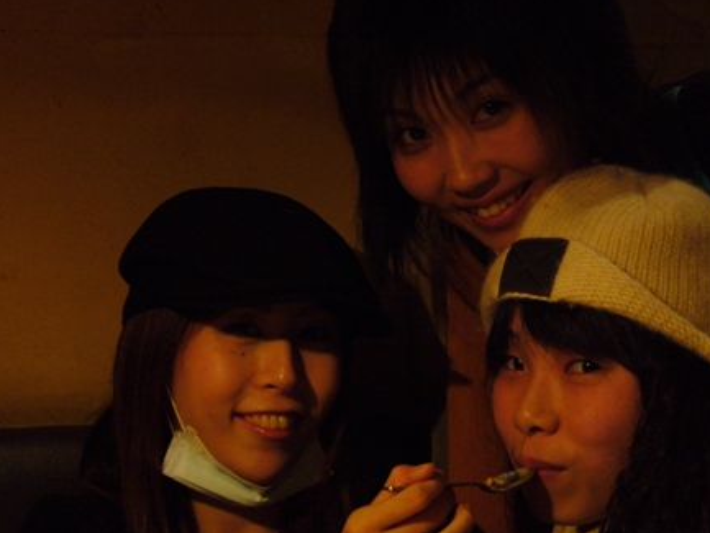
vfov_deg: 19.1
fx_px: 1580
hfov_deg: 25.3
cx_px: 365
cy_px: 267
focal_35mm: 77
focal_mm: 12.2
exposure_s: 1/8
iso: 200
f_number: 4.1
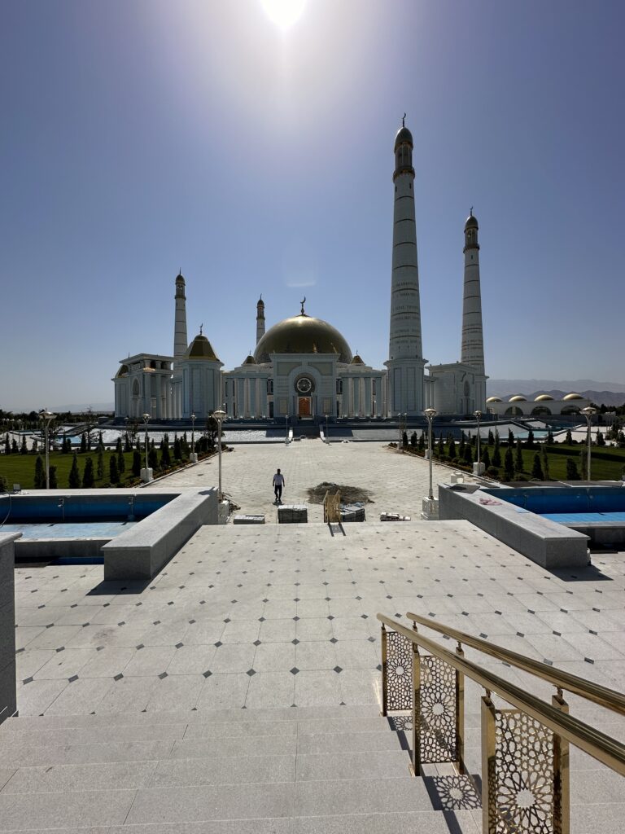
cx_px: 312
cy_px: 417
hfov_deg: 85.7
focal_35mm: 14
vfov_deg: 102.1
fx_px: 337
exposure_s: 1/4831
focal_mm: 2.22
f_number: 2.2
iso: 40
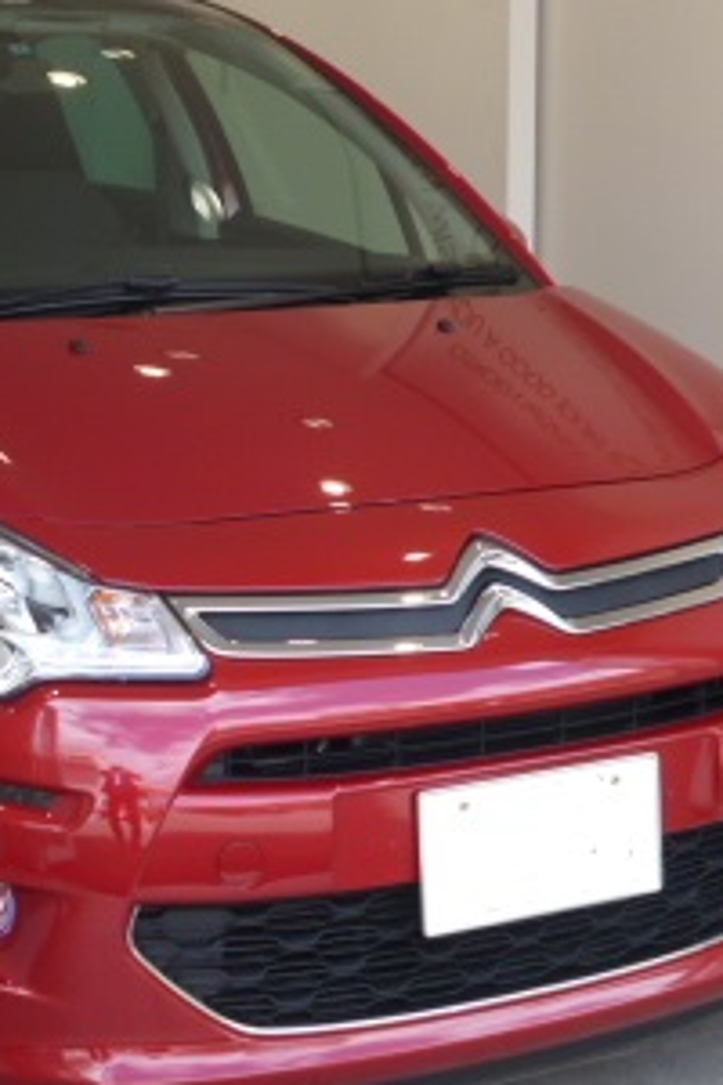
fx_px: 2410
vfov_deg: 25.2
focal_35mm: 80
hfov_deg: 17.1
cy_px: 369
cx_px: 307
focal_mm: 6.4
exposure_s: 1/100
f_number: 3.5
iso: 100
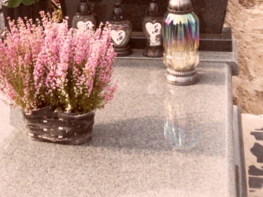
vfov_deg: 17.7
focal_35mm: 79
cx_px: 89
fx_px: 600
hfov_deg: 24.6
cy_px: -42
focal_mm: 5.3
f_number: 3.4
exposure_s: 1/250
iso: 80
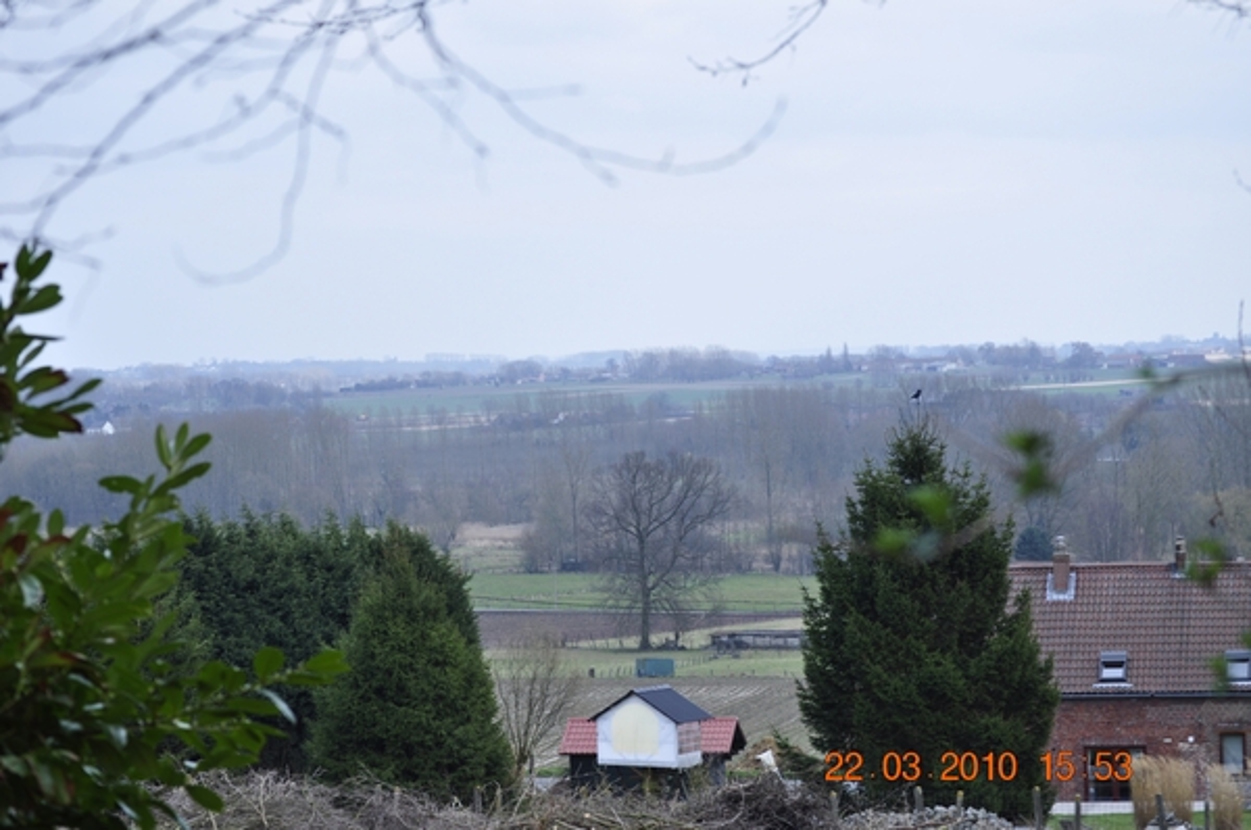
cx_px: 626
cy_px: 415
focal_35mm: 112
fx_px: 3903
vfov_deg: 12.1
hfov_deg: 18.2
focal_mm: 75
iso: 200
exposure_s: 1/250
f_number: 8
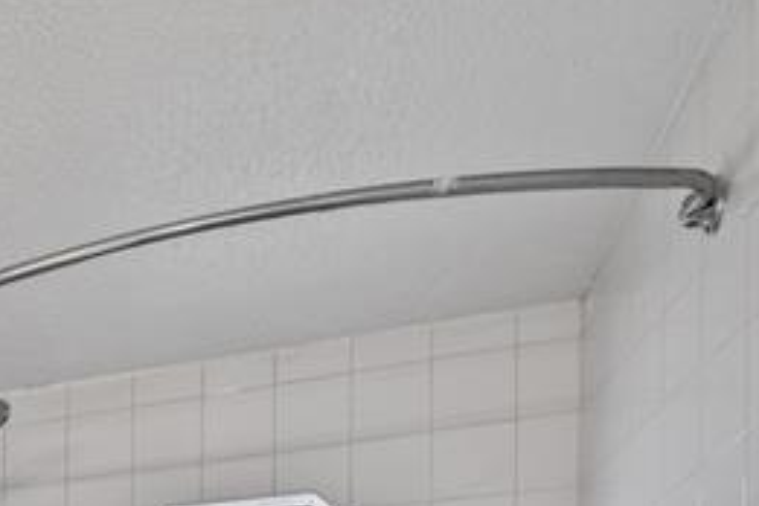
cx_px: -288
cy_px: 817
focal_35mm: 47
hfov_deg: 30.4
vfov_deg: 22.1
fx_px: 991
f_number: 9
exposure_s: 1/10
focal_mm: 12
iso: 500
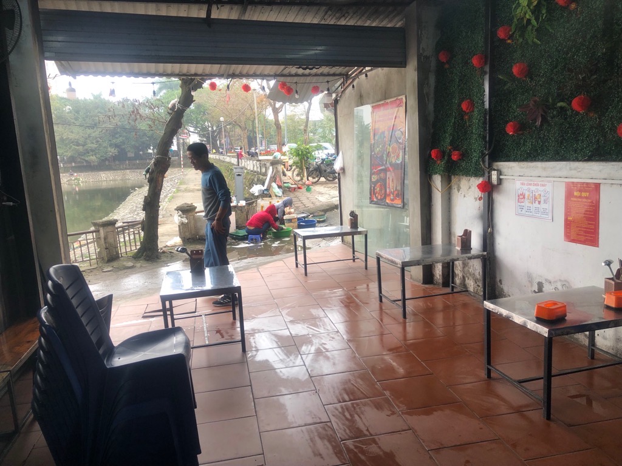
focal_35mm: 28
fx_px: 503
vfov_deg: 49.7
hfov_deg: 63.4
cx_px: 311
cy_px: 233
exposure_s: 1/115
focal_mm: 4
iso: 20
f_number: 1.8
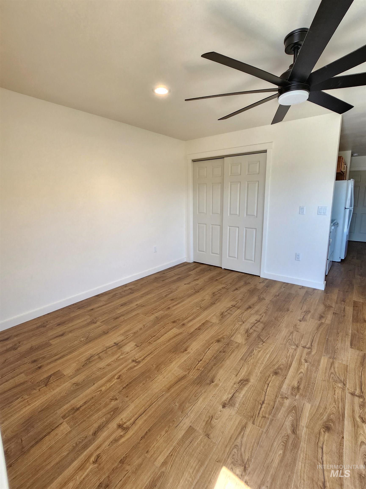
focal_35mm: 13
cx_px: 183
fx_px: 183
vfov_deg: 106.2
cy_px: 244
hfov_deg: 89.9
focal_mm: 1.7
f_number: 2.2
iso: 64
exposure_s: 1/60
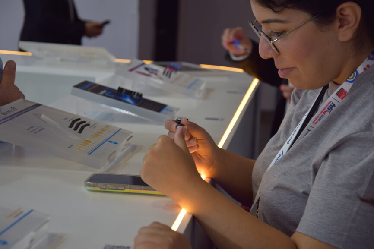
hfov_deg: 21.9
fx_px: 966
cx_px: 187
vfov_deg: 14.7
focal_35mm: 93
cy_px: 124
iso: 400
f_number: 5.3
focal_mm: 62
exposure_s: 1/100
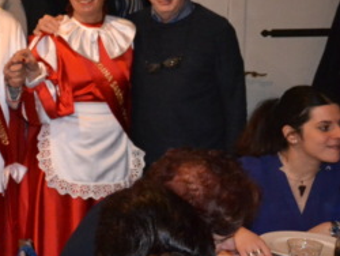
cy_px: 100
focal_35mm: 82
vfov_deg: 17.9
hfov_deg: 21.2
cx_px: -121
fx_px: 809
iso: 3200
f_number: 3.8
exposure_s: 1/60
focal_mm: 21
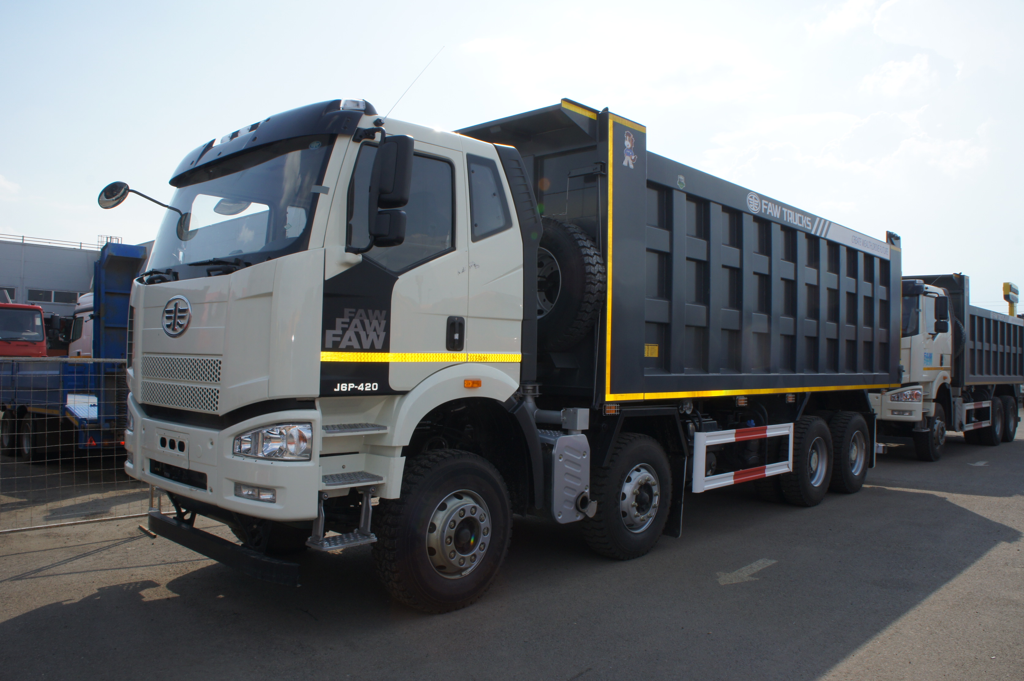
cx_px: 512
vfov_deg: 47.9
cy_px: 340
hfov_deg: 67.4
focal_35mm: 27
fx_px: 767
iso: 200
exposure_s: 1/160
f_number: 14
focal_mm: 18
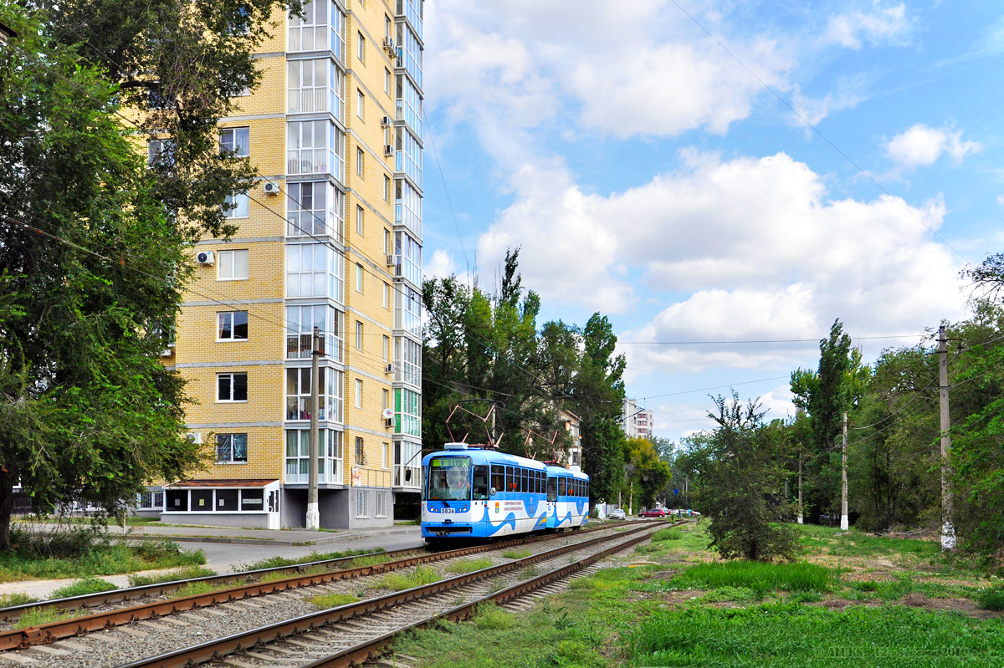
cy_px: 334
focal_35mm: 39
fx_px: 1087
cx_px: 502
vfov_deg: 34.2
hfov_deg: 49.6
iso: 200
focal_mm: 26
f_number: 7.1
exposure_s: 1/400
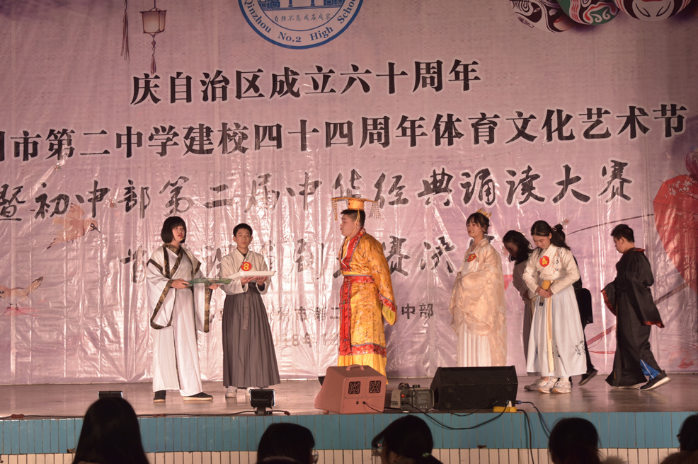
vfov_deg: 19.4
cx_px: 351
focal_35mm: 70
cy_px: 230
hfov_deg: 28.9
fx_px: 1356
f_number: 5
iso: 320
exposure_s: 1/80
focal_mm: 46
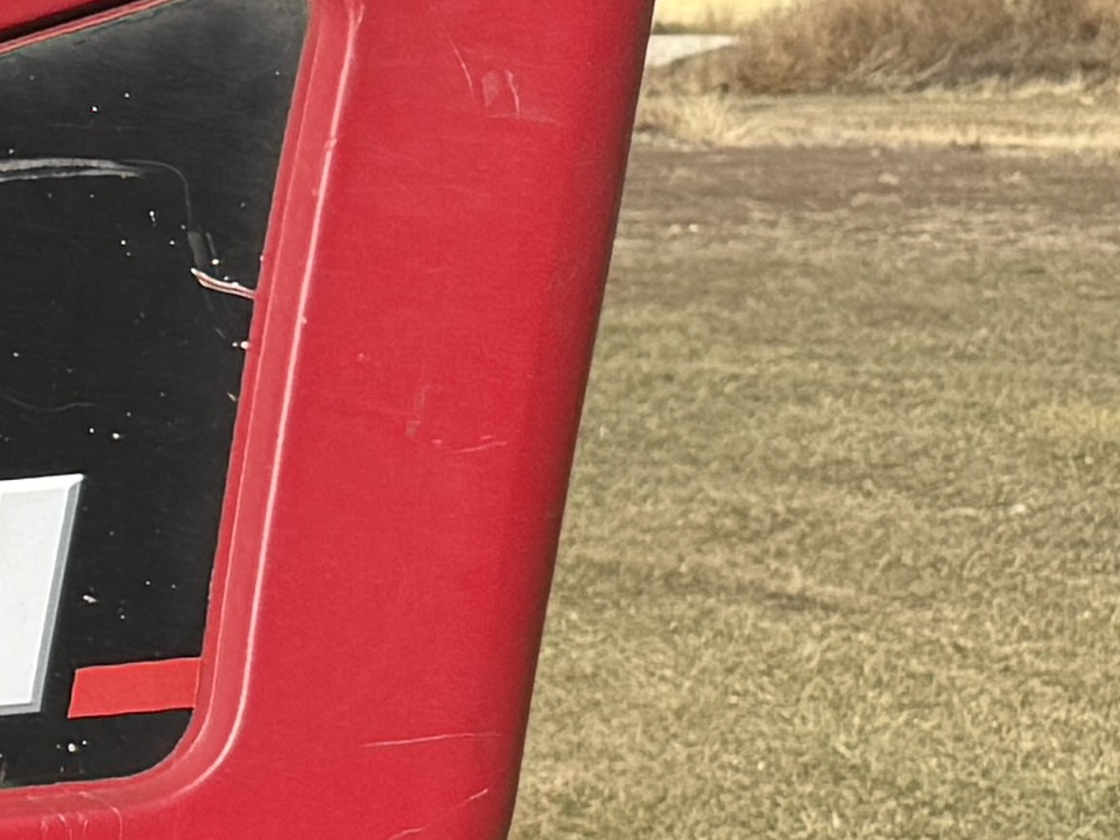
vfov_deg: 8.9
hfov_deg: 9.8
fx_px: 5404
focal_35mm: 167
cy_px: 367
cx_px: -1936
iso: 80
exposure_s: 1/3425
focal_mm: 6.76
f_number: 1.78
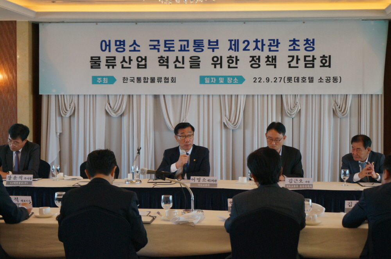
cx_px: 196
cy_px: 130
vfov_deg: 16.5
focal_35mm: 82
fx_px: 895
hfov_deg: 24.6
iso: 1600
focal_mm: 55
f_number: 5.6
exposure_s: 1/100
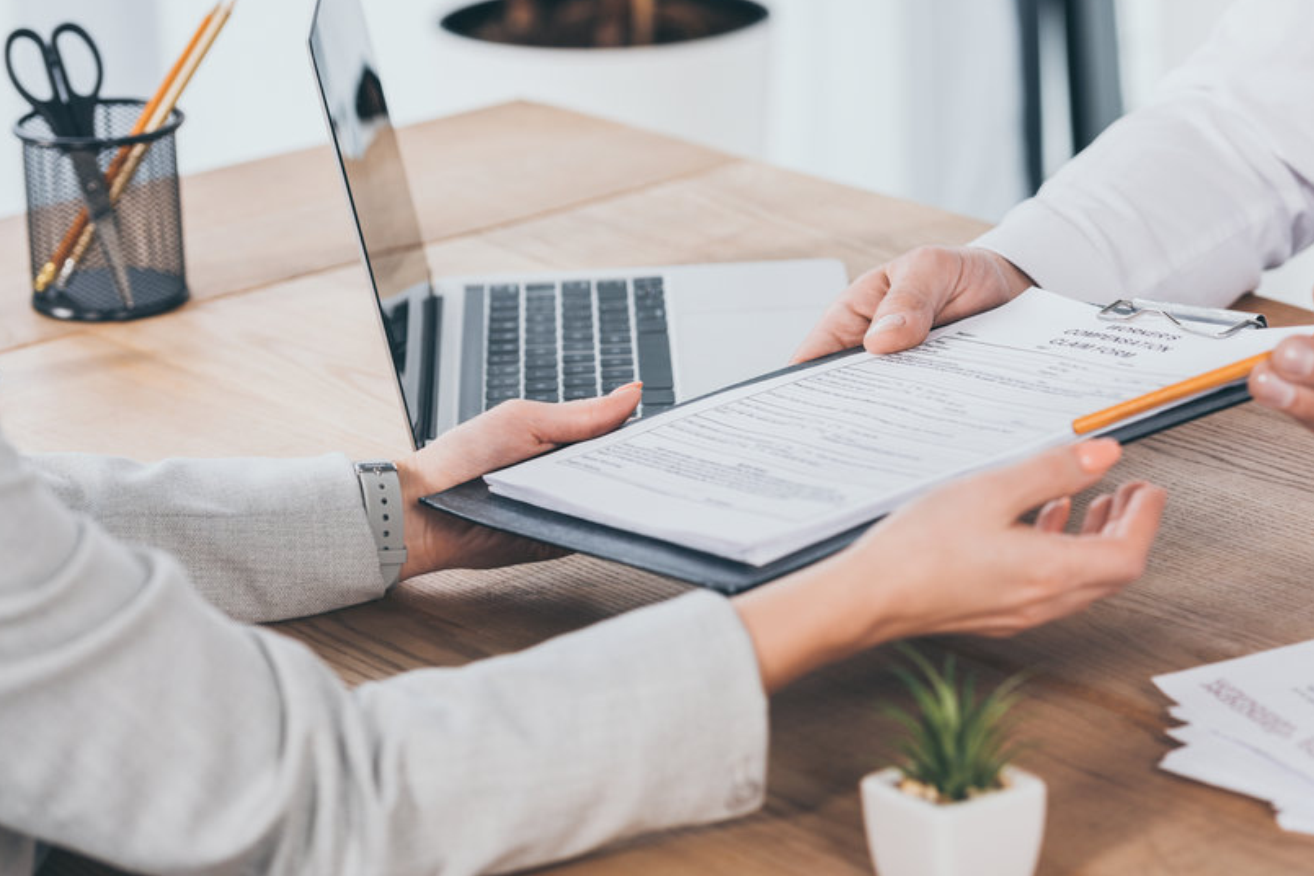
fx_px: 5111
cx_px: 815
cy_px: 324
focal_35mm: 140
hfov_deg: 14.6
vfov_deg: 9.8
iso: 125
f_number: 4.5
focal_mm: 110
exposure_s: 1/160
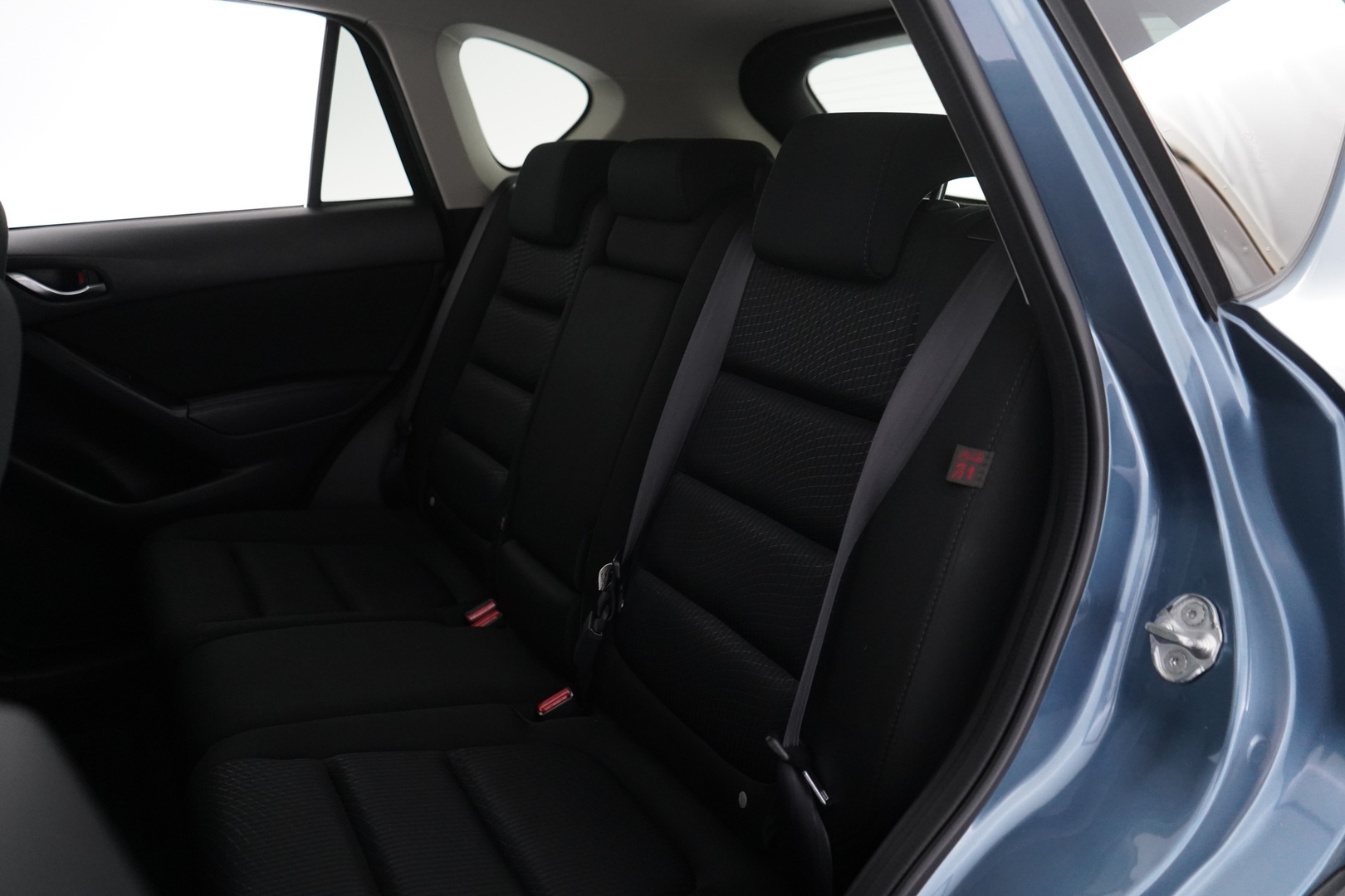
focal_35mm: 28
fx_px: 1046
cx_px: 672
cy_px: 448
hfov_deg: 65.5
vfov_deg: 46.4
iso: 4000
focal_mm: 28
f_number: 3.5
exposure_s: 1/60
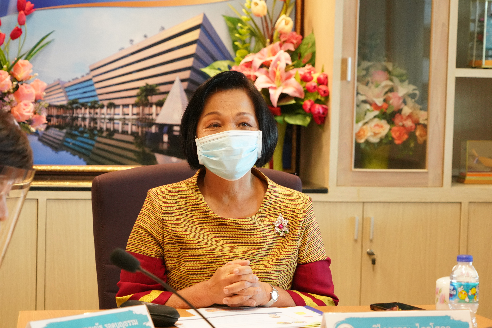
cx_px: 246
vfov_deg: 12.9
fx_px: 1449
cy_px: 164
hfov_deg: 19.3
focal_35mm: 106
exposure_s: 1/100
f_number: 6.3
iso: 5000
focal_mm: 106
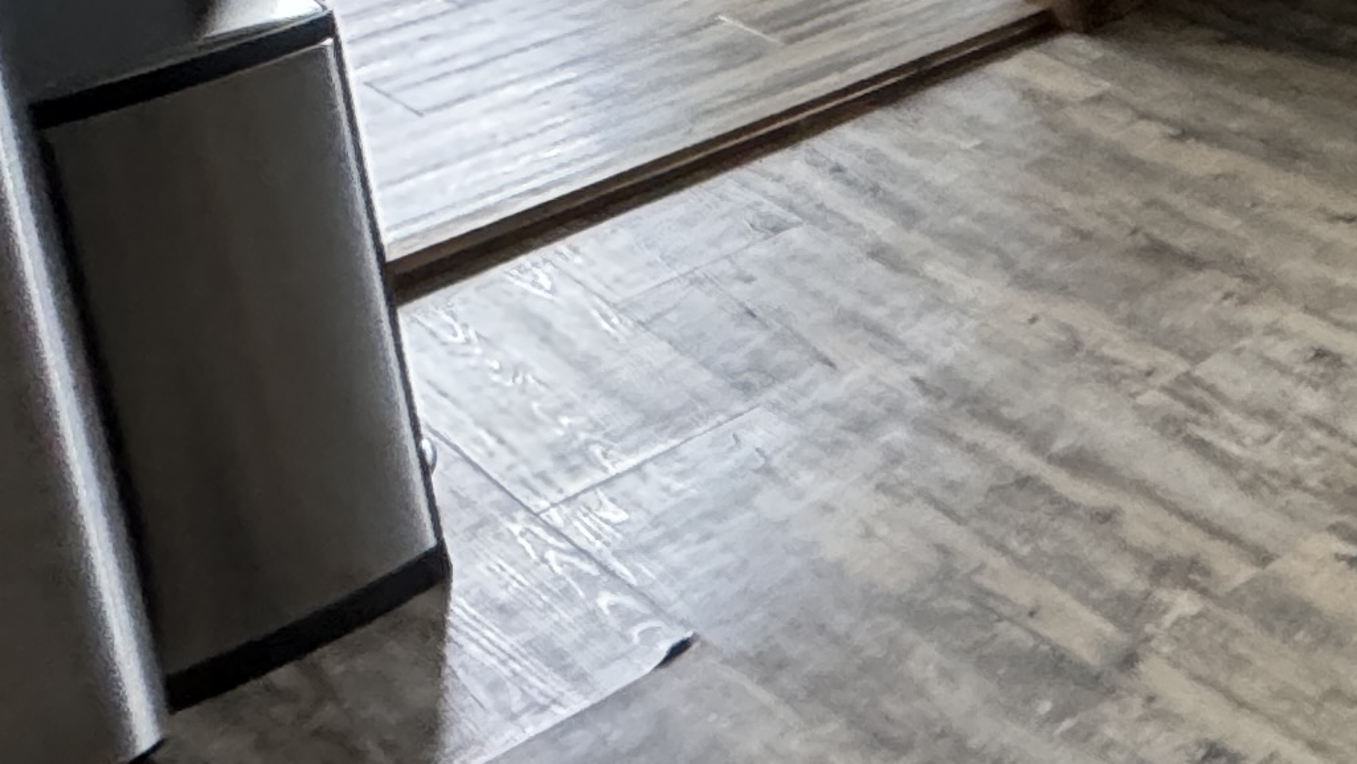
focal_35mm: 60
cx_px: 2216
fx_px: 2159
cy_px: -528
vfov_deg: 17.1
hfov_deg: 24.0
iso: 320
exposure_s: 1/61
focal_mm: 2.22
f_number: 2.2
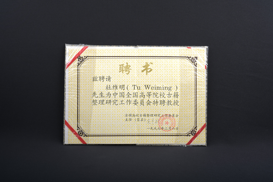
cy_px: 91
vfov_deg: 27.0
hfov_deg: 39.6
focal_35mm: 50
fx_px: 379
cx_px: 136
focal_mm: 50
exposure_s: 1/200
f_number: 10
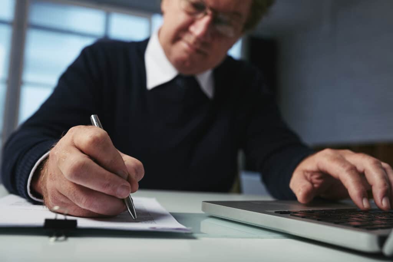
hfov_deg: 54.4
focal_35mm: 35
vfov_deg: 37.9
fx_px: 382
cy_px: 131
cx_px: 196
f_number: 3.5
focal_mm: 35
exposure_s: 1/250
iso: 100
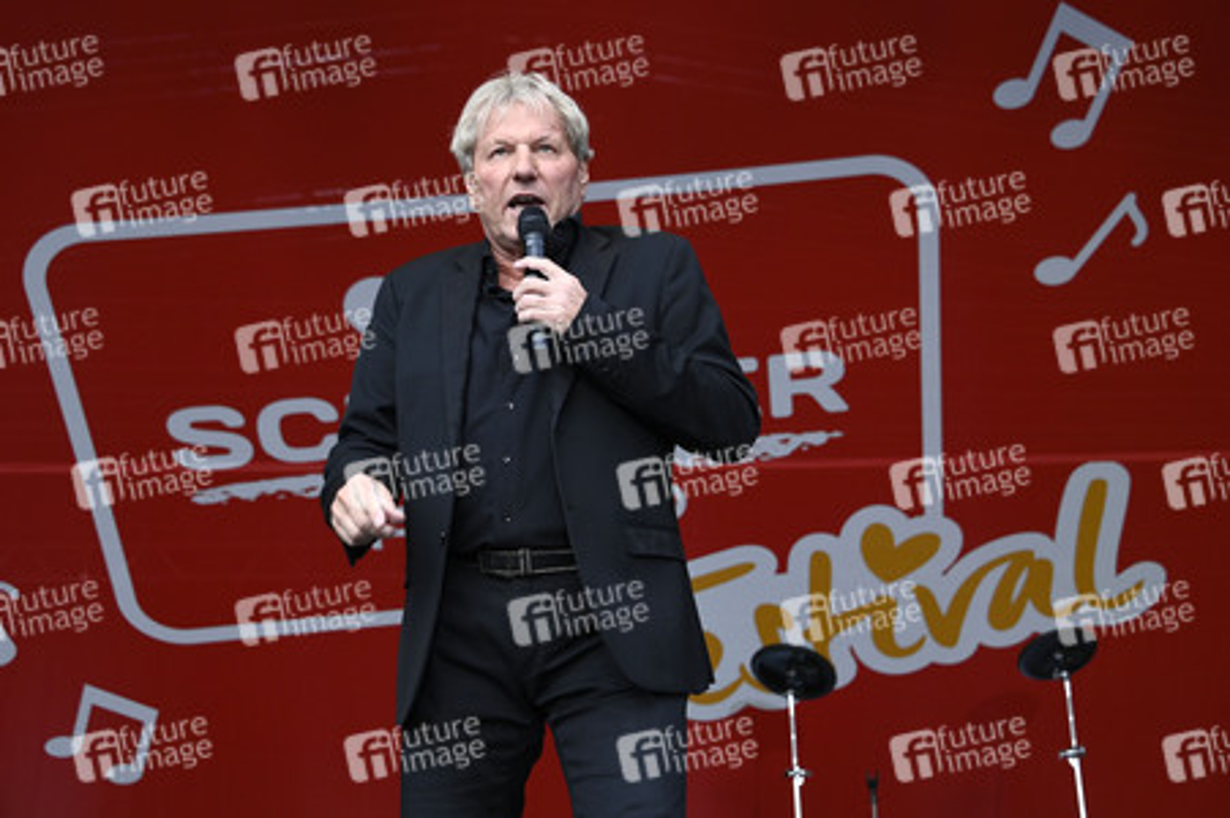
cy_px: 409
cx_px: 615
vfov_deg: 23.3
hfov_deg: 34.5
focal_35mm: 58
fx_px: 1980
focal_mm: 58
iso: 800
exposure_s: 1/200
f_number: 5.6
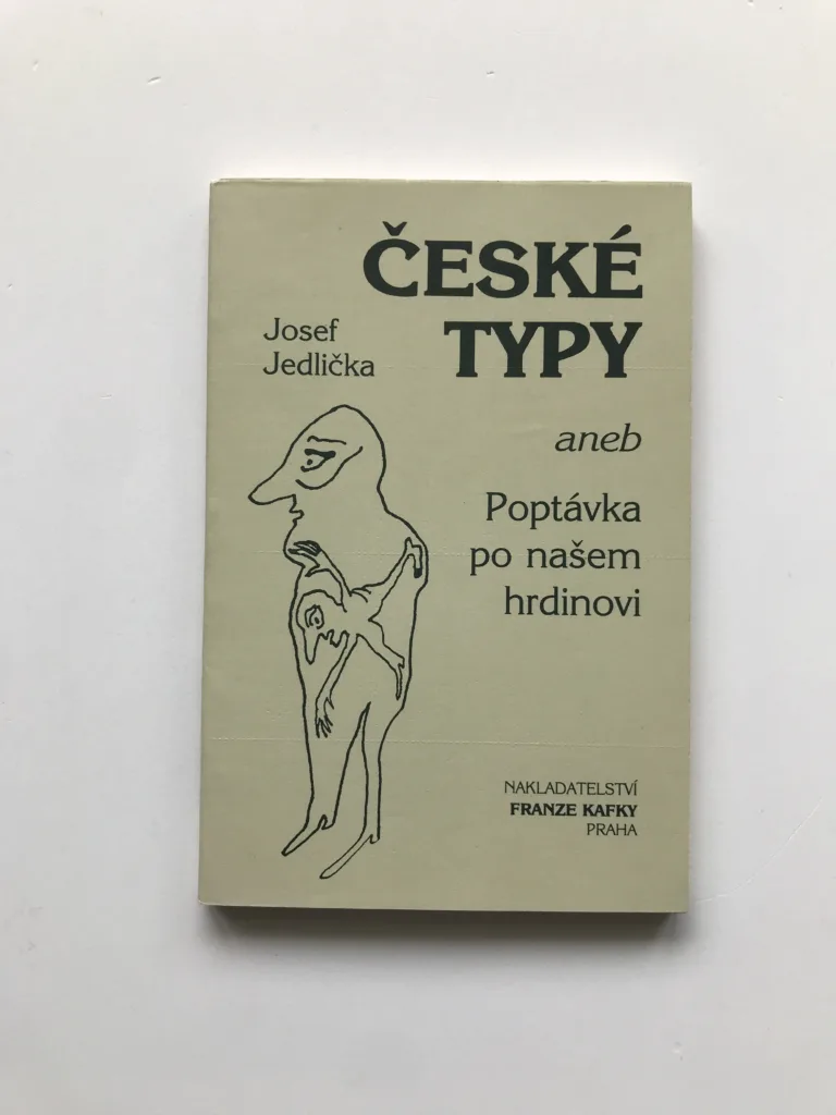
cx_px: 418
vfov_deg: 63.4
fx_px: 902
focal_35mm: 28
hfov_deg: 49.7
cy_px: 558
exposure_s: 1/100
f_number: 1.8
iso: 25
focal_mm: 3.99
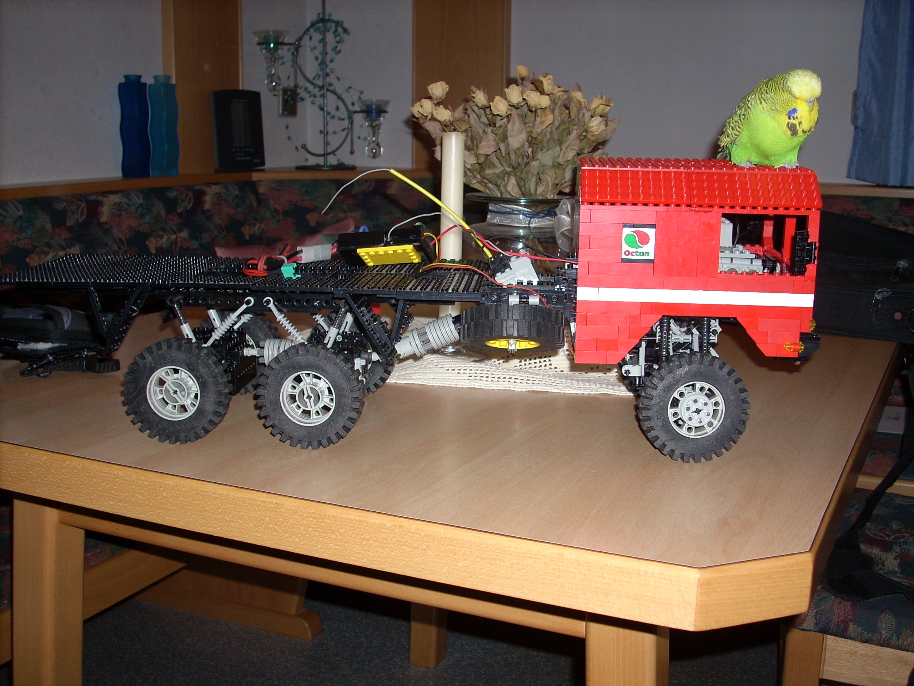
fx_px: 977
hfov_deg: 50.1
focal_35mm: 37
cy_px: 343
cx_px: 457
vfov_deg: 38.7
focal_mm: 6.2
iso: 64
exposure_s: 1/60
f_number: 2.8
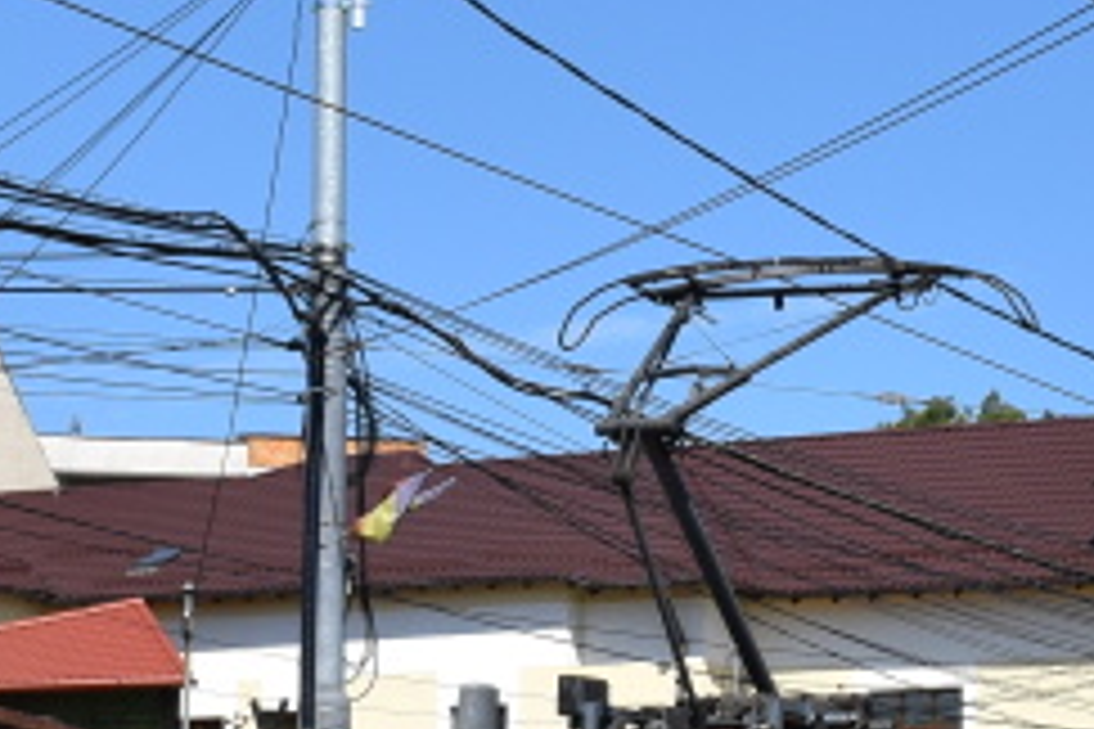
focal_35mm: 158
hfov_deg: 12.9
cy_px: 736
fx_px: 4804
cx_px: 905
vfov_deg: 8.6
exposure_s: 1/500
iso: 200
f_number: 11
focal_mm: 25
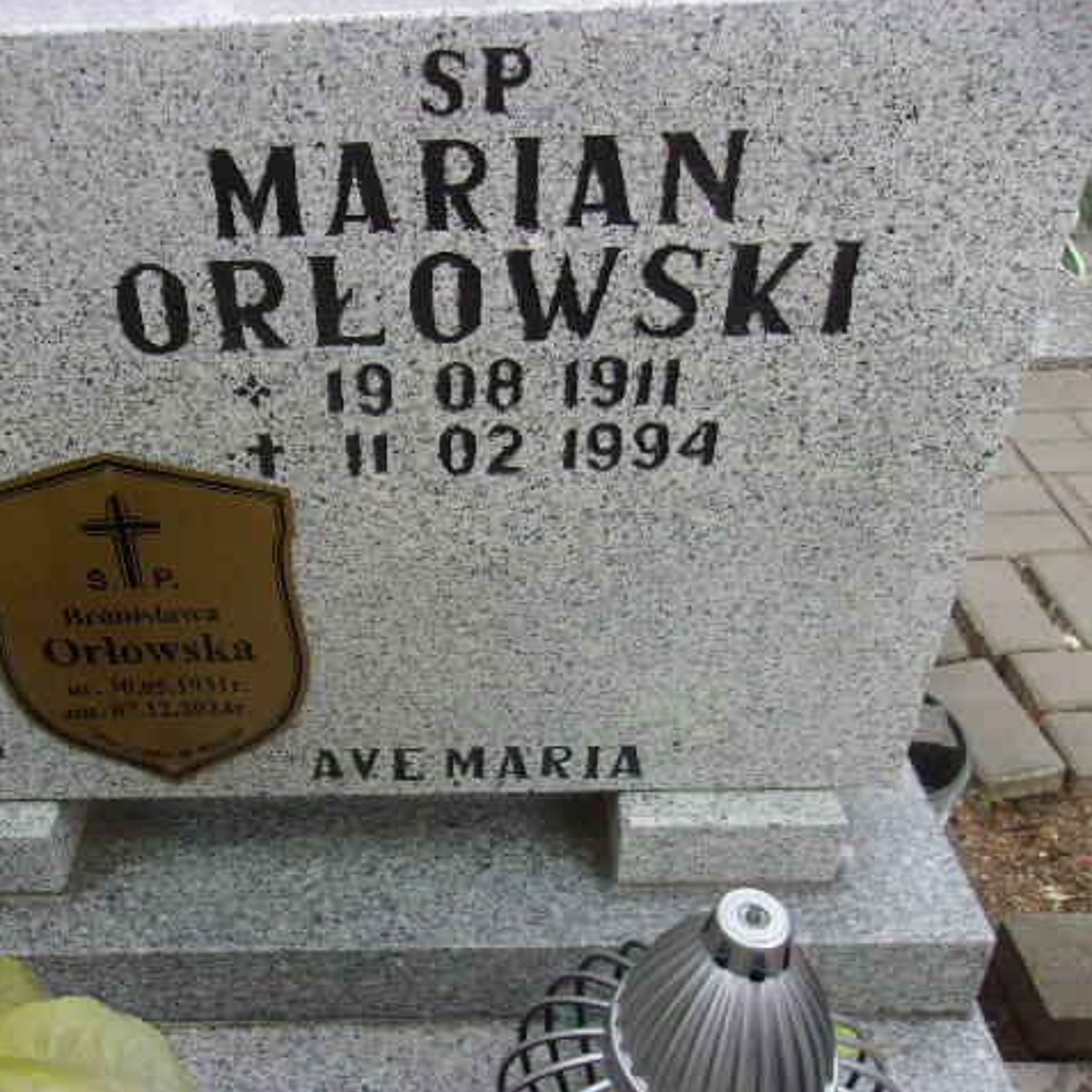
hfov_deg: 50.5
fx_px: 1142
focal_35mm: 32
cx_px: 398
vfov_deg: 51.1
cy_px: 545
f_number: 3
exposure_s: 1/300
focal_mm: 4.9
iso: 80
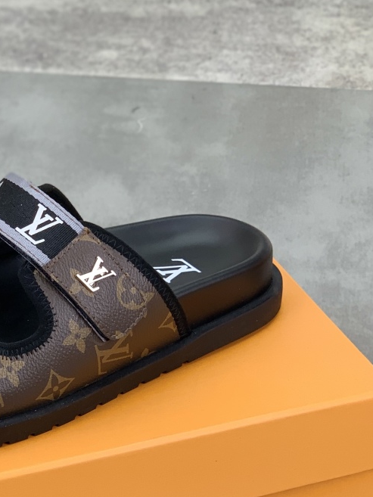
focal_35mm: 114
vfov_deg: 17.3
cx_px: 17
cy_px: 284
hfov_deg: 12.9
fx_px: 1637
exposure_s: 1/100
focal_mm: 6
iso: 25
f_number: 2.4
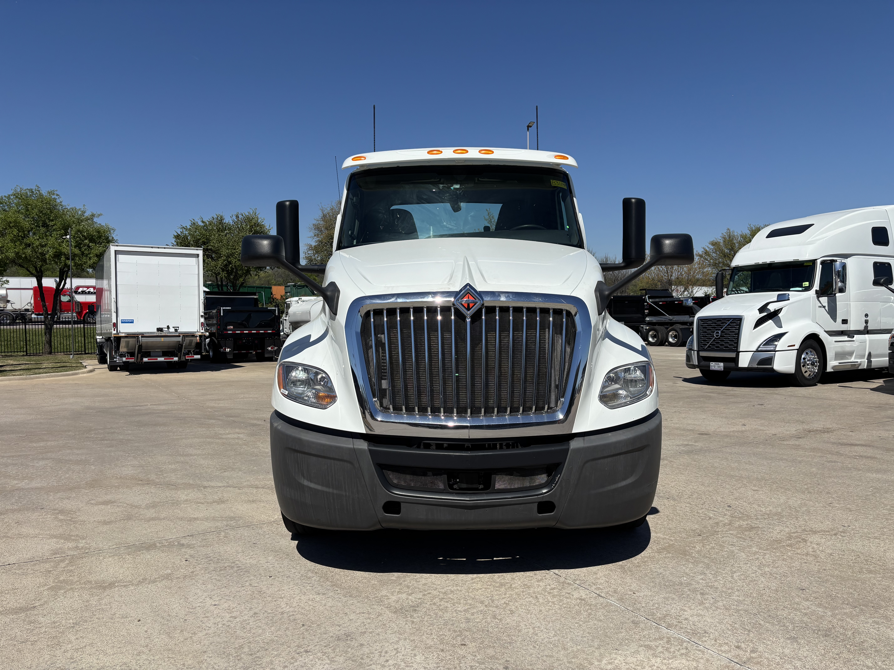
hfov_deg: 67.3
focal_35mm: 26
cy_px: 335
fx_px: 671
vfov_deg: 53.1
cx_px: 447
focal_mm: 5.96
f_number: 1.6
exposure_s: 1/6711
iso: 50
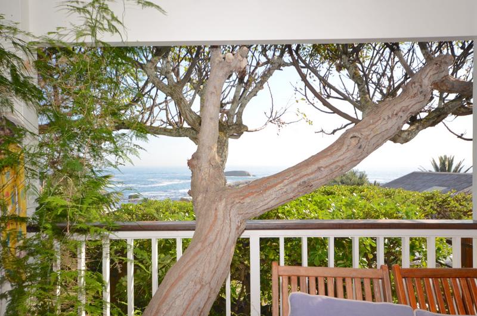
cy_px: 158
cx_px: 238
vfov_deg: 43.4
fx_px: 397
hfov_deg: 62.0
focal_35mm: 30
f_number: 7.1
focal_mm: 20
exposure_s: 1/200
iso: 100
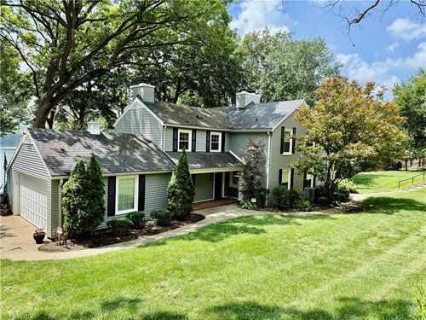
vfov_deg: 56.8
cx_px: 213
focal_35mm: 24
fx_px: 295
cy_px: 160
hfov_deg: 71.6
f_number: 1.78
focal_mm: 6.76
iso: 100
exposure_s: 1/1522
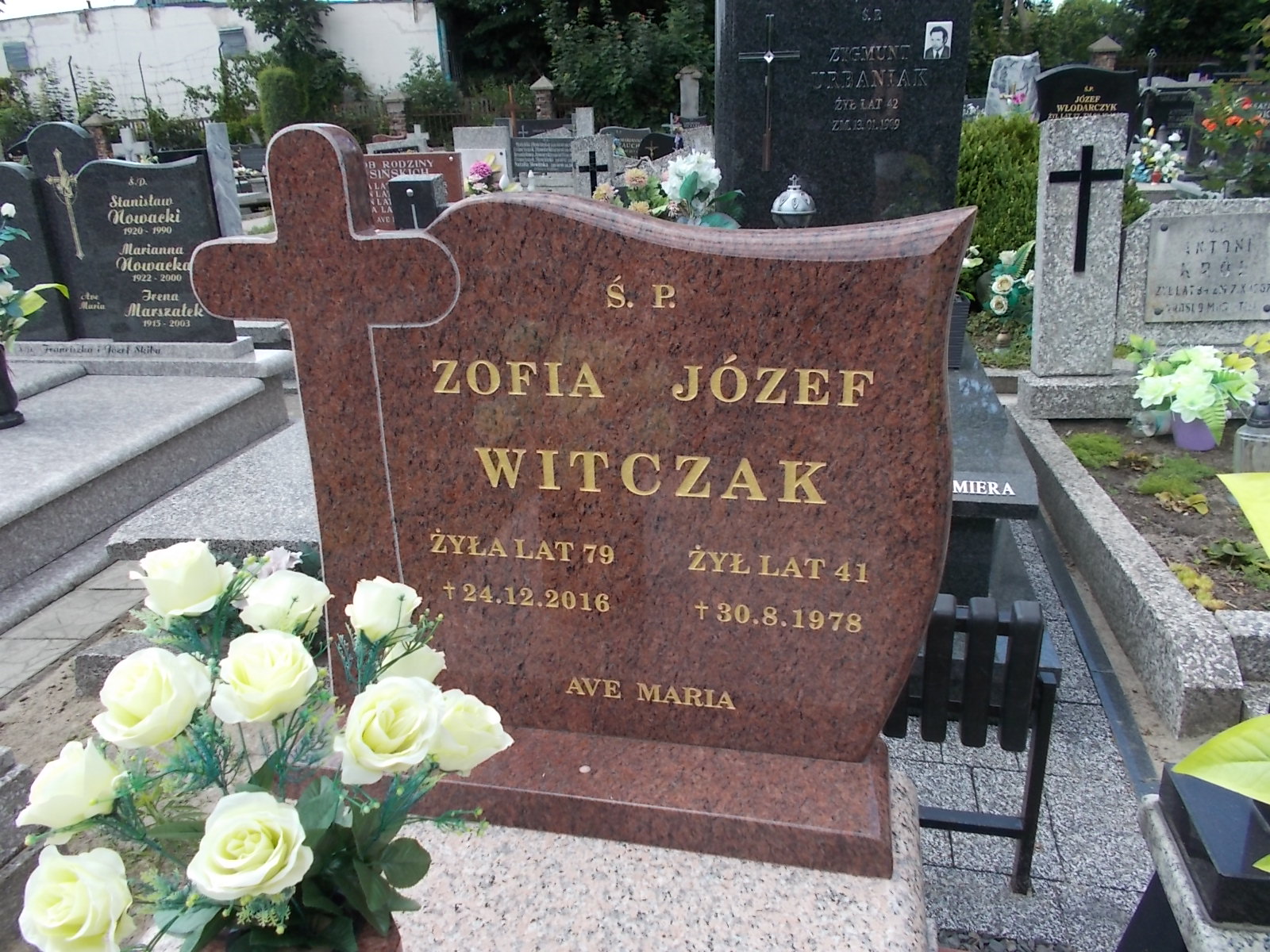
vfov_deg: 53.1
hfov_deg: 67.3
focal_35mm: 26
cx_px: 635
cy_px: 476
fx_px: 954
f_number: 3.2
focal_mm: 4.6
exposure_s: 1/400
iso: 80
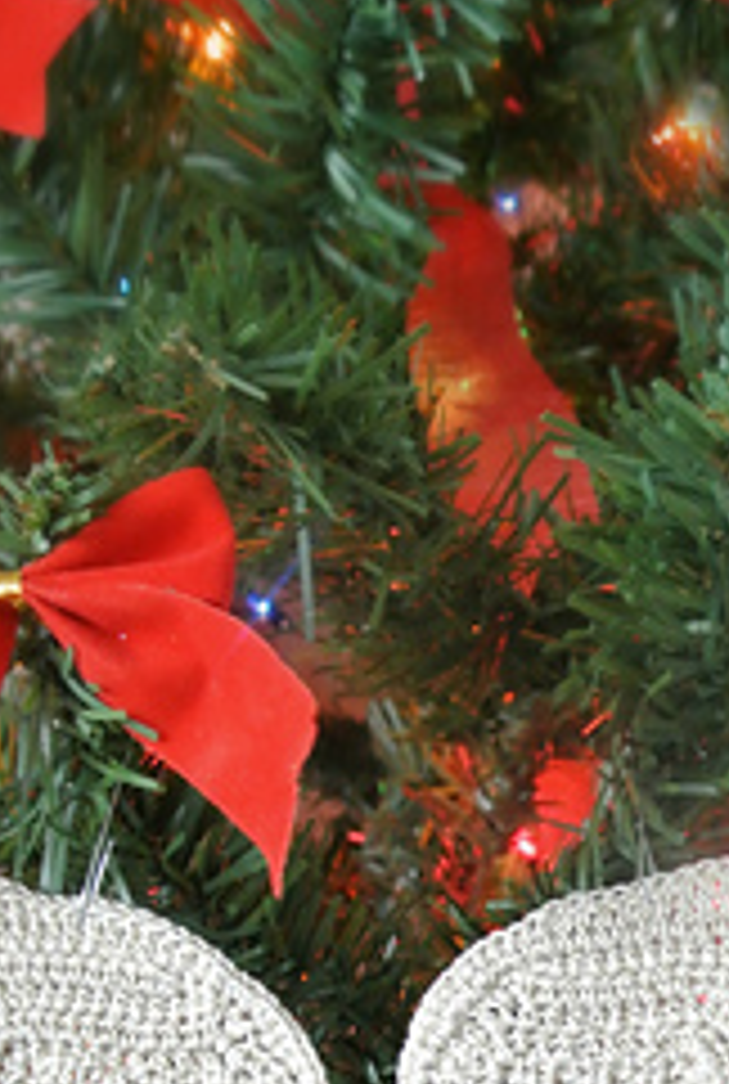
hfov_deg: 24.3
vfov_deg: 32.5
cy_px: 1102
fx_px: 1691
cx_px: 353
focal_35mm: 56
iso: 800
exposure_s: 1/25
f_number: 3.5
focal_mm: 10
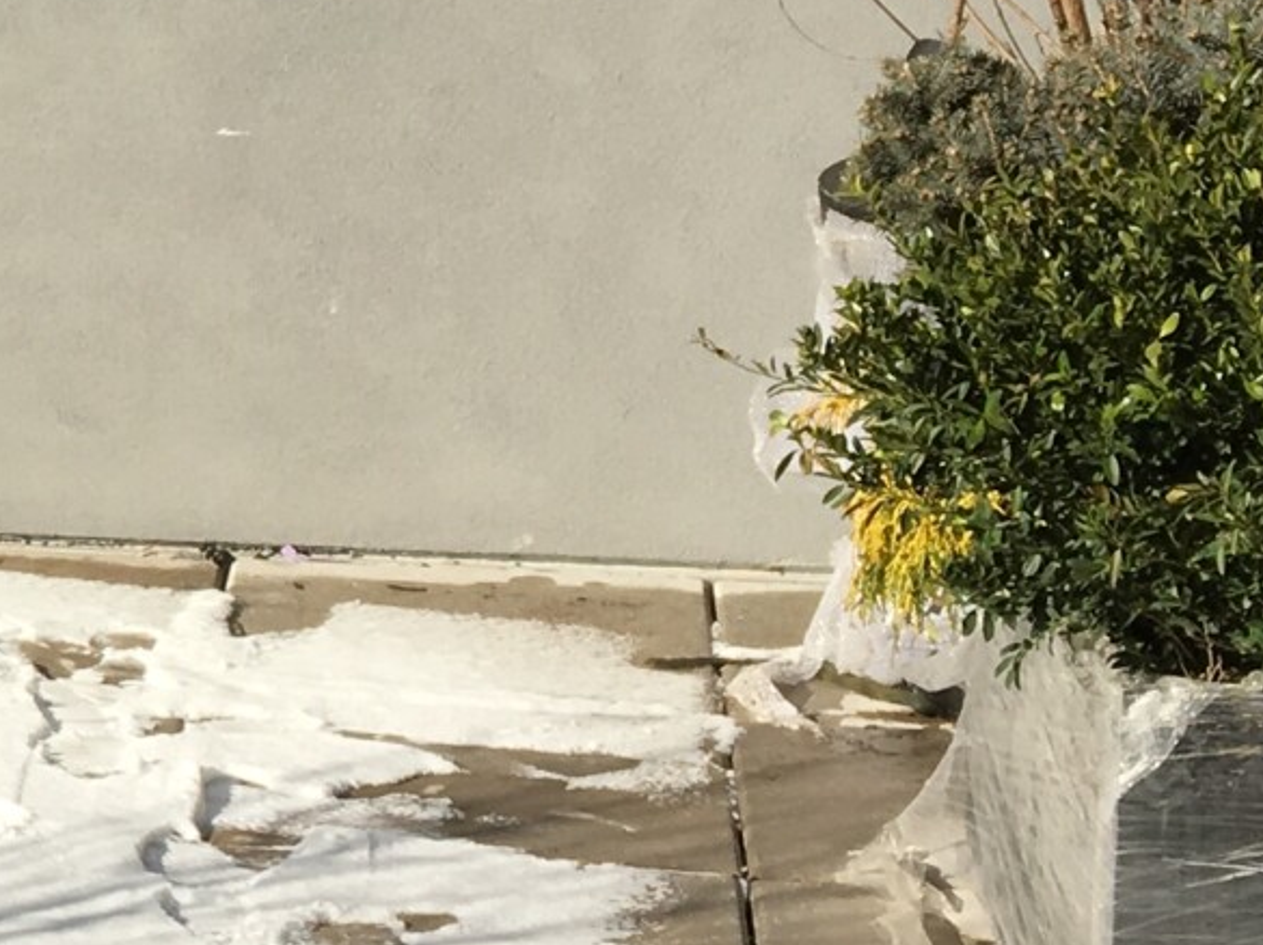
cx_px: -773
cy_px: 244
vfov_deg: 11.6
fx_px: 4631
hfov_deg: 14.3
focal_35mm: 127
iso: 25
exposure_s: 1/1672
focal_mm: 4.15
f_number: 2.2
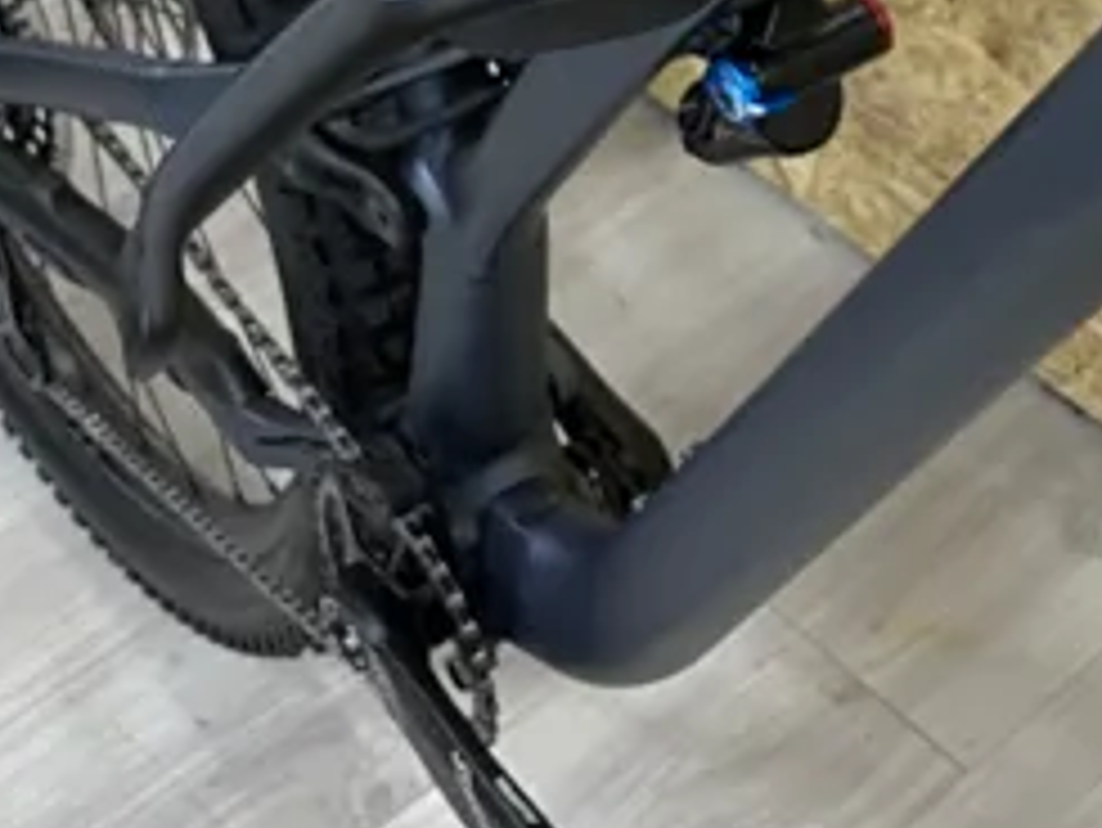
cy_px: -130
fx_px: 2707
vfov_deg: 16.7
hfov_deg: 22.3
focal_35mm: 85
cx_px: 1039
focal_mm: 4.25
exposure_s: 1/50
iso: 250
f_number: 1.8
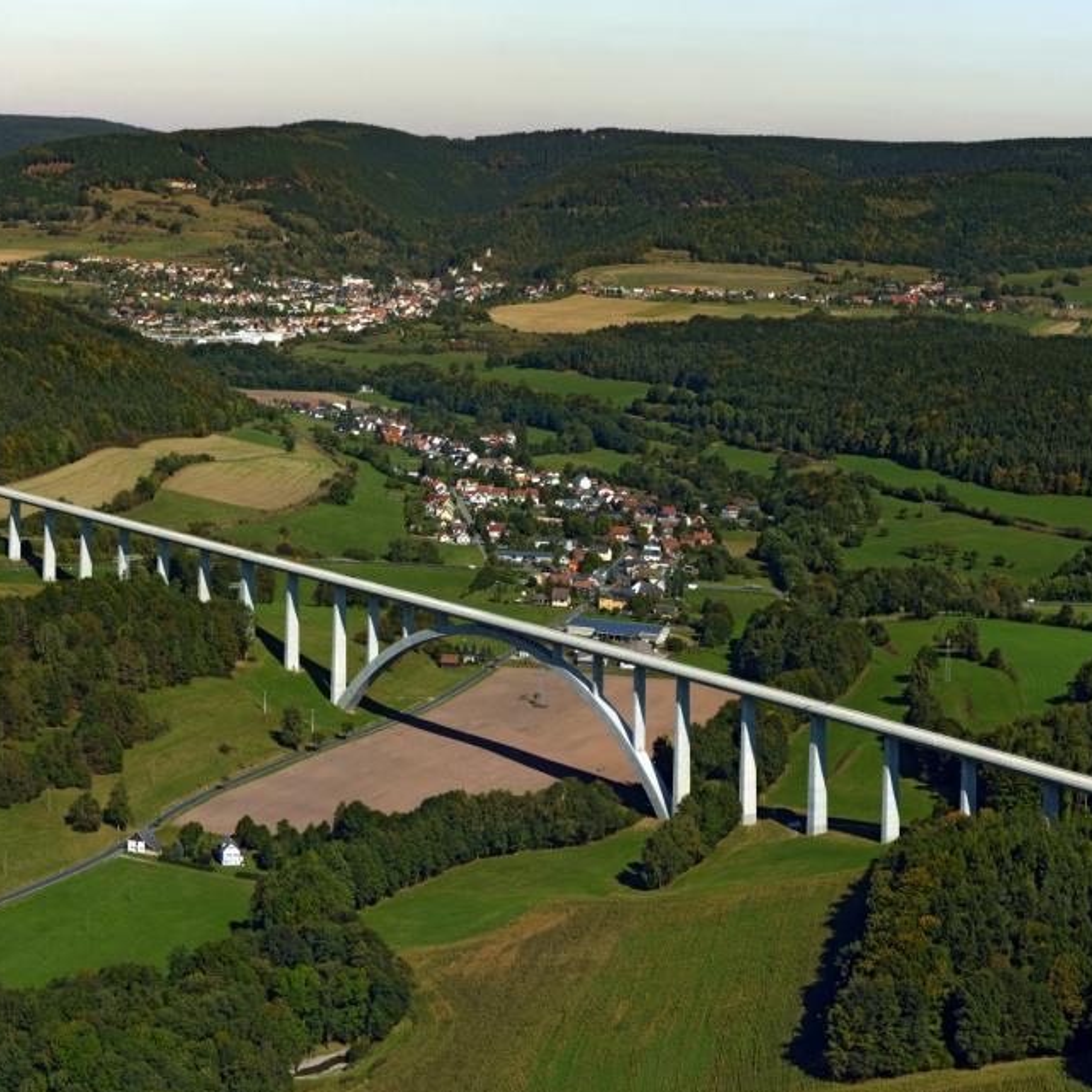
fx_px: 2712
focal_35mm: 76
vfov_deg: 22.8
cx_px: 564
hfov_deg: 22.8
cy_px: 568
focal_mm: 56
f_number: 5
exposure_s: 1/1000
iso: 100
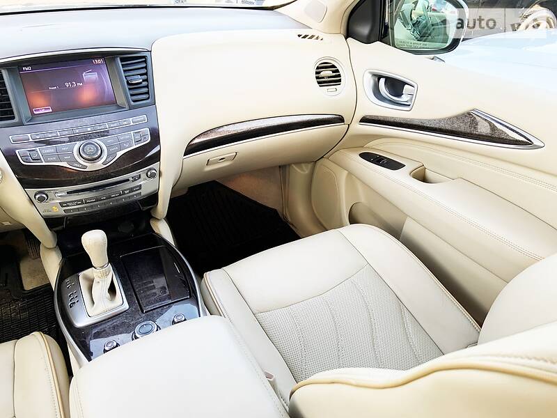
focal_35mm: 26
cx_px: 278
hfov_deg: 67.3
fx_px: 418
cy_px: 209
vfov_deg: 53.1
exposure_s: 1/122
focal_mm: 4.2
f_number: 1.8
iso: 50
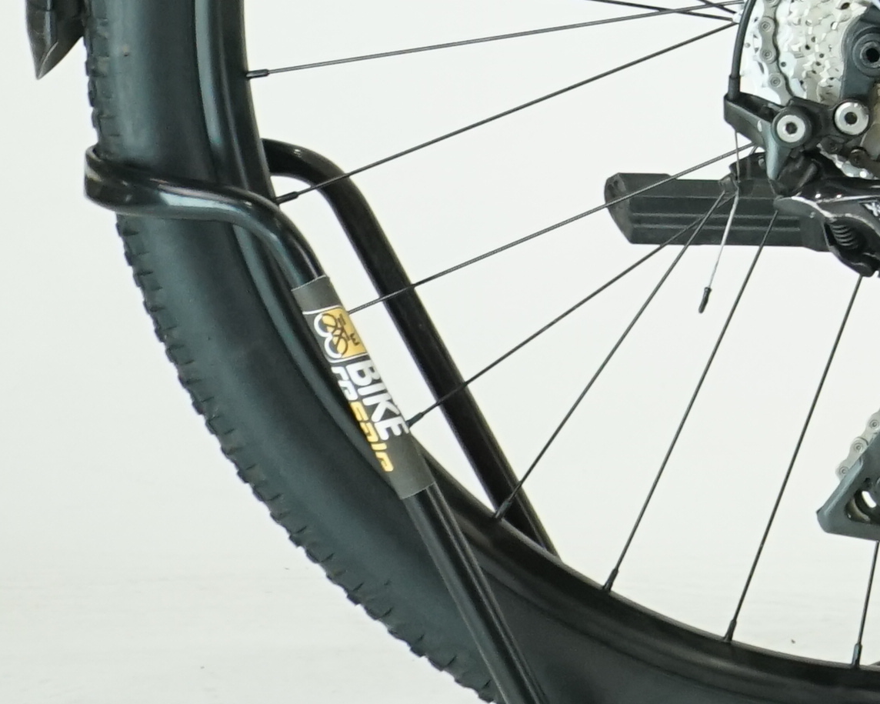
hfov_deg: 7.2
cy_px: -542
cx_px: 2252
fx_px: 6537
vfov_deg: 6.1
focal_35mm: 251
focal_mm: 51
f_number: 5.6
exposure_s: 1/200
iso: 1600
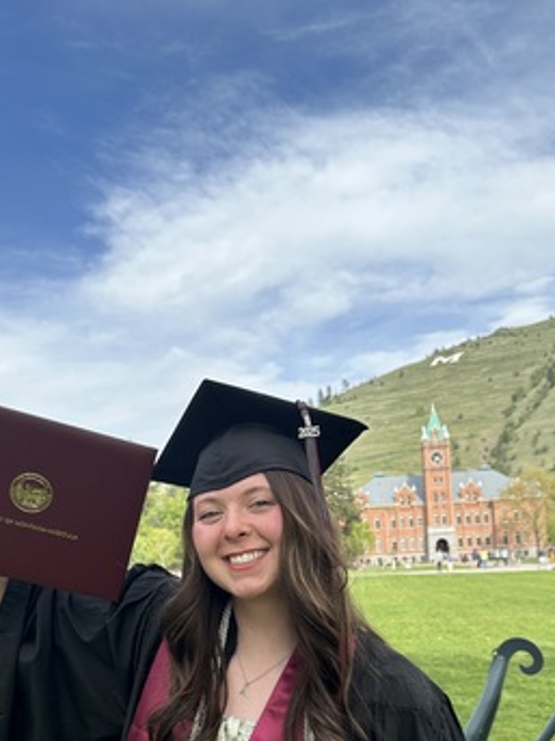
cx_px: 295
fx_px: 749
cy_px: 536
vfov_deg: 50.9
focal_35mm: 35
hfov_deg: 40.7
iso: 80
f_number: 1.78
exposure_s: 1/2732
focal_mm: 6.86
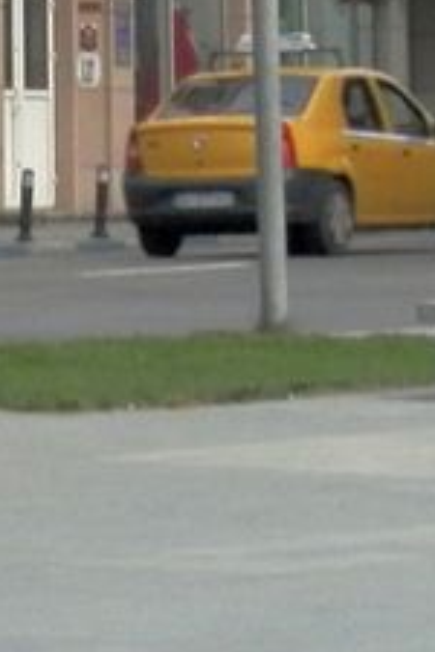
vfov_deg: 5.0
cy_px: -875
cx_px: -14
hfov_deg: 3.4
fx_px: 7249
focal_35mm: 400
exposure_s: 1/160
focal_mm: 9.8
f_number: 11.6
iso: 80
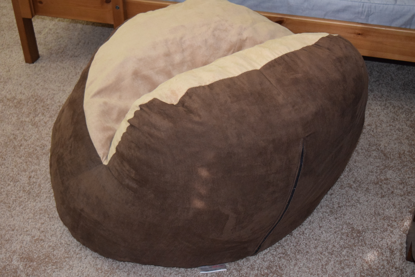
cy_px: 138
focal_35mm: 52
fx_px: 606
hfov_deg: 37.8
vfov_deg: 25.8
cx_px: 208
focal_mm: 35
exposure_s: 1/60
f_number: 4.5
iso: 3200
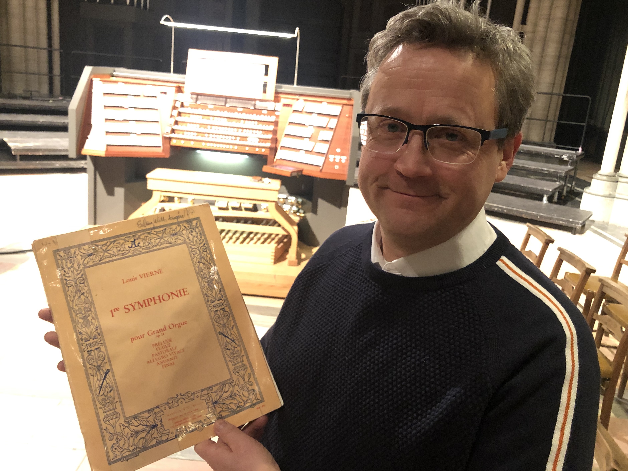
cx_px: 299
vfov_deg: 46.8
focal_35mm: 30
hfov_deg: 59.9
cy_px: 222
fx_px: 544
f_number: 1.8
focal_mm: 3.99
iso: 100
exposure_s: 1/4
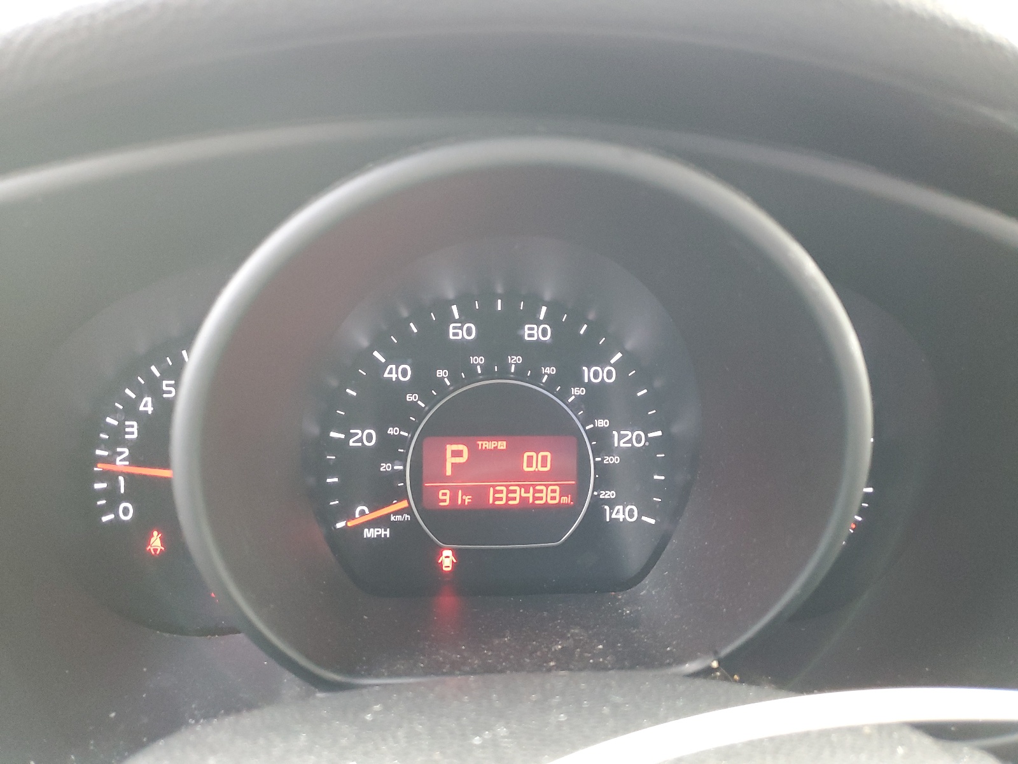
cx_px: 509
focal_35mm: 26
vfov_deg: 53.1
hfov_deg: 67.3
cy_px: 382
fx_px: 765
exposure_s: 1/60.2
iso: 249
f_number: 1.5
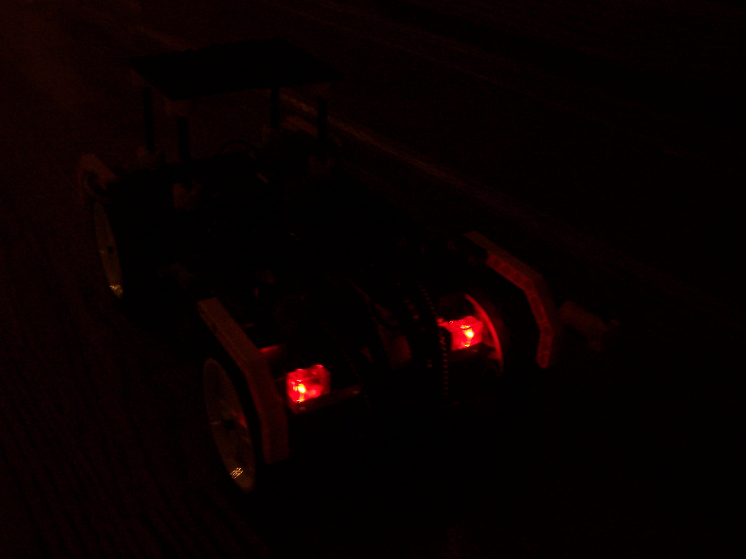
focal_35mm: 38
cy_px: 280
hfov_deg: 49.0
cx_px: 373
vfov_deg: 37.7
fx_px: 819
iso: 140
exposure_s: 1/8
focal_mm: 6.3
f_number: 2.8
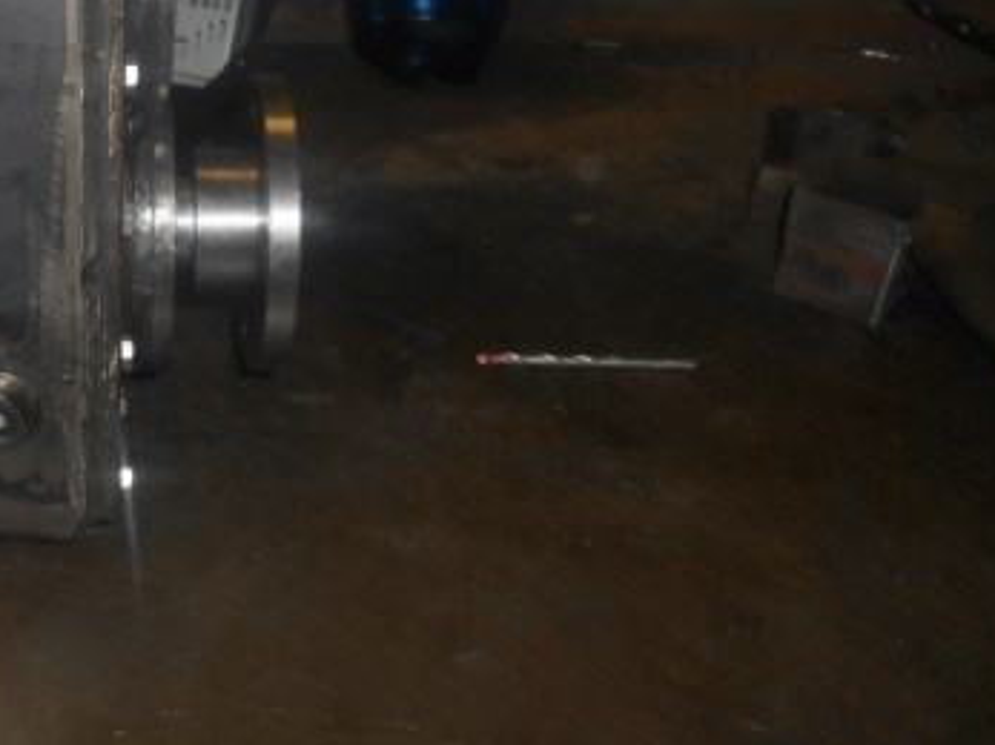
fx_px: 1379
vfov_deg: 29.8
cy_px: 203
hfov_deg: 37.2
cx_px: 109
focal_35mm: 48
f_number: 3.4
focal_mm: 4.7
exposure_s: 1/25
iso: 80
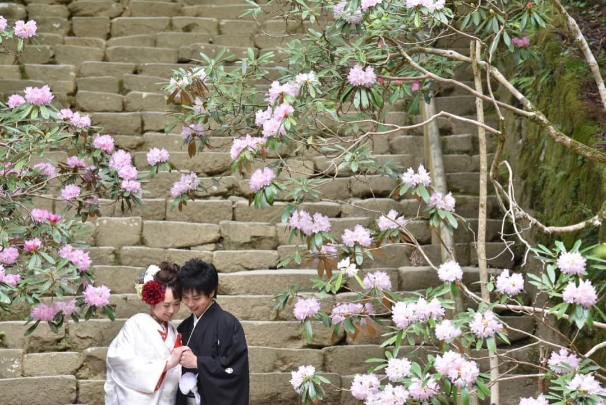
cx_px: 303
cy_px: 202
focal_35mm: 165
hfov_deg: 12.4
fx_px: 2778
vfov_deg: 8.3
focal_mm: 165
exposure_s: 1/200
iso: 1000
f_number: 6.3
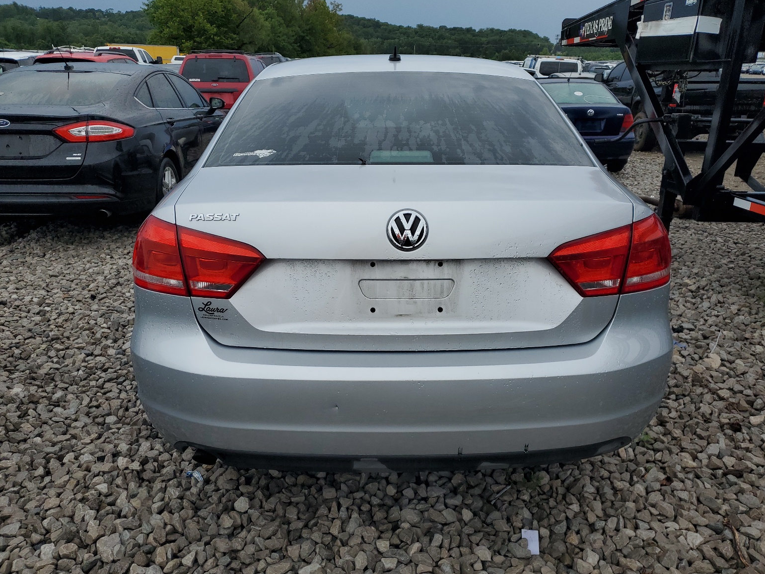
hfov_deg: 65.3
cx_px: 394
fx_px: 597
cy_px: 288
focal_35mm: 27
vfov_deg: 51.4
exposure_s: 1/2000
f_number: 1.5
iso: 50
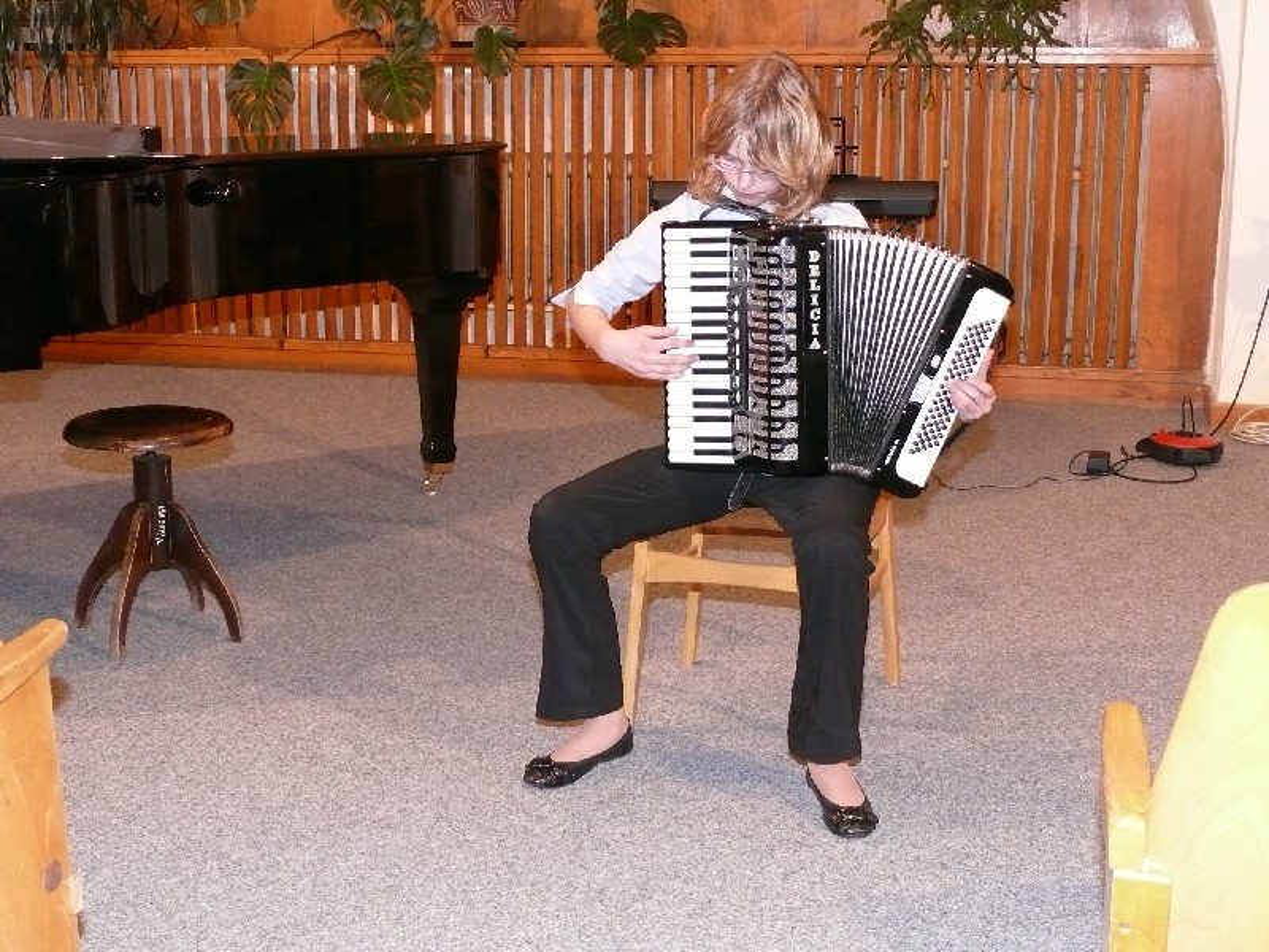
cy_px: 476
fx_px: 1833
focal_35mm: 50
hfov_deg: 38.2
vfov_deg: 29.1
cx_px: 634
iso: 400
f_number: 3.2
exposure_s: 1/30
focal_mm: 9.2
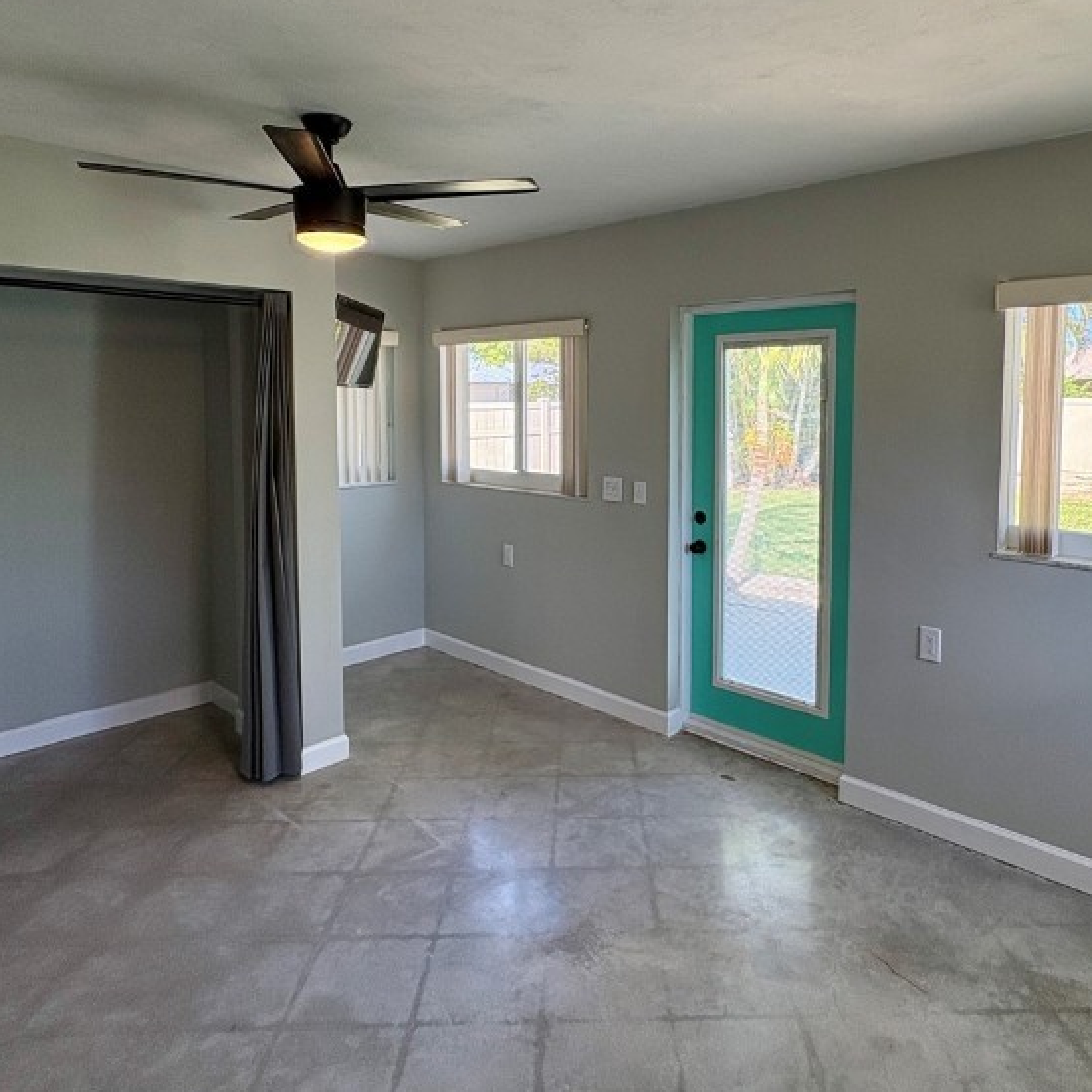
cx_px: 612
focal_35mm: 23
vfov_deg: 66.8
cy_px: 450
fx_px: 821
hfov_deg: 67.0
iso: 100
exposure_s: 1/131
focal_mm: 2.22
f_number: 2.2
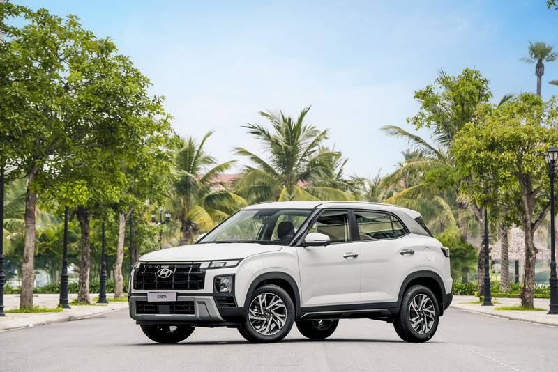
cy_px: 186
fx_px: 3101
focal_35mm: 200
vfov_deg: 6.9
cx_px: 279
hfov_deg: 10.3
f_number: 10
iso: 320
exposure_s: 1/200
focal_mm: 200
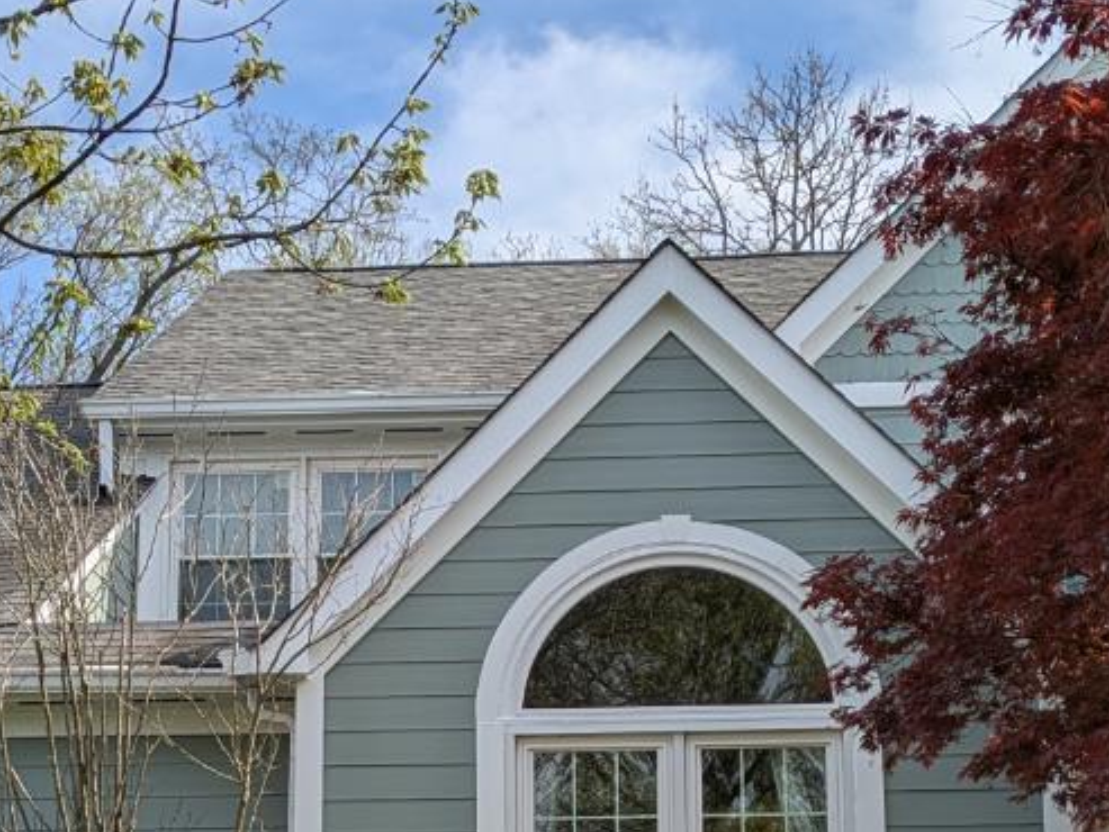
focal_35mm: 76
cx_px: 546
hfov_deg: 25.7
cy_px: 778
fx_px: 2435
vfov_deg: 19.0
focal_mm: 5.43
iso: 48
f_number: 1.89
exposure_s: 1/1733
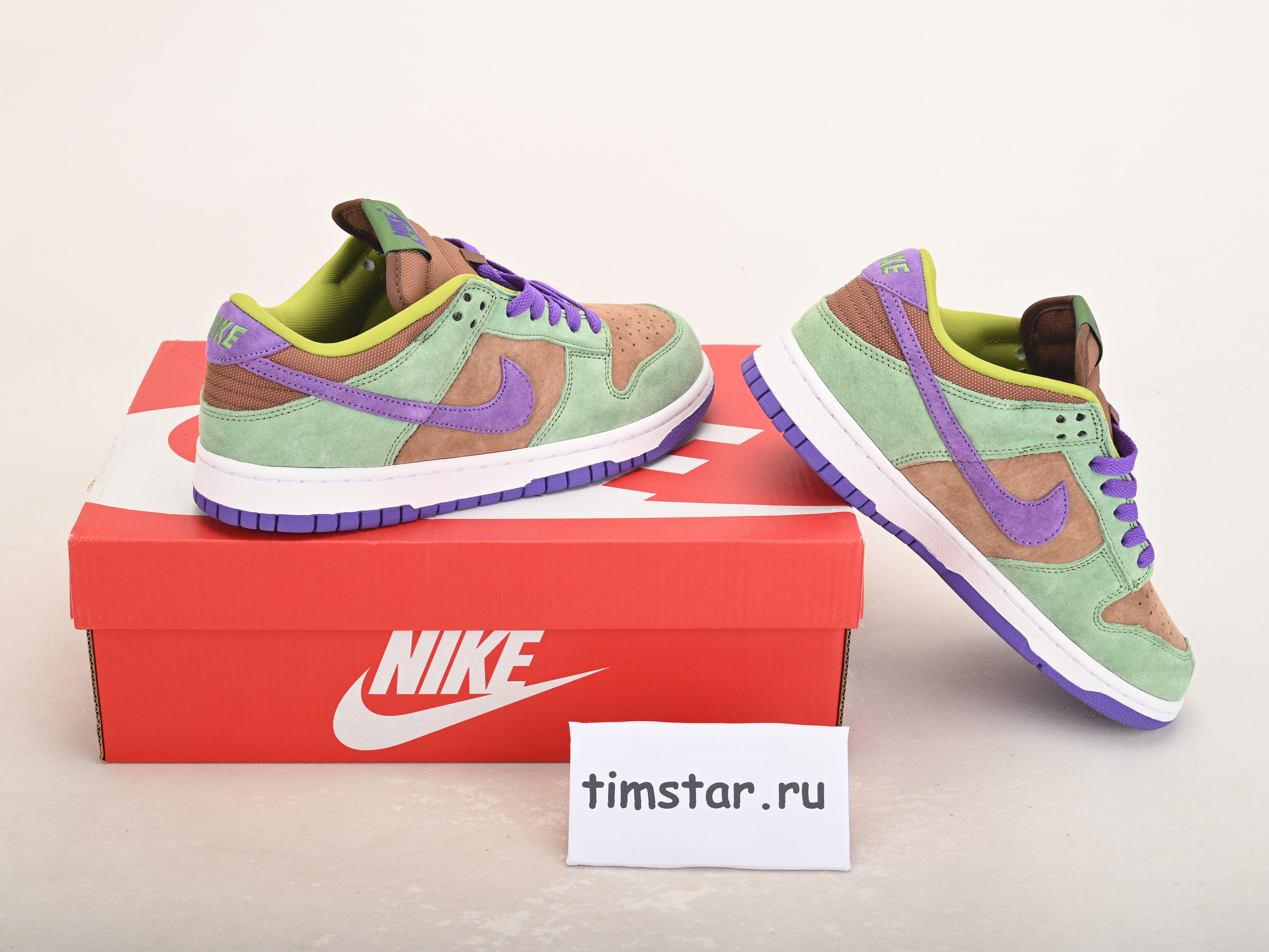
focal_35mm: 50
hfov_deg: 38.2
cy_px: 478
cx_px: 639
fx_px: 1833
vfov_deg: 29.1
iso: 100
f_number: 11
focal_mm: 46
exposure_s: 1/200
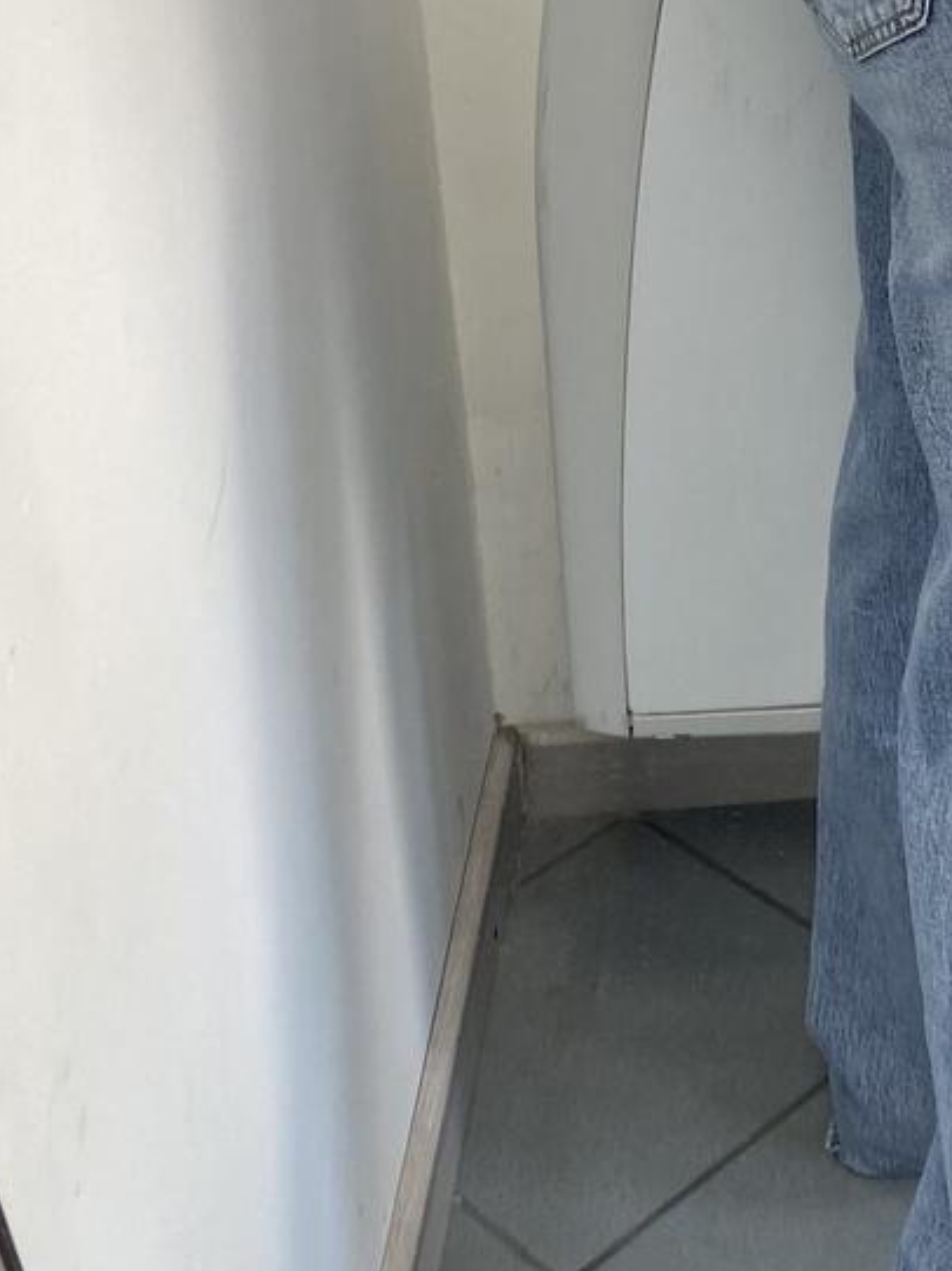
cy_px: 106
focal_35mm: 72
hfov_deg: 18.9
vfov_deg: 26.1
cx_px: 1258
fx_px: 2642
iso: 100
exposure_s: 1/121
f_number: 1.8
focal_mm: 4.25
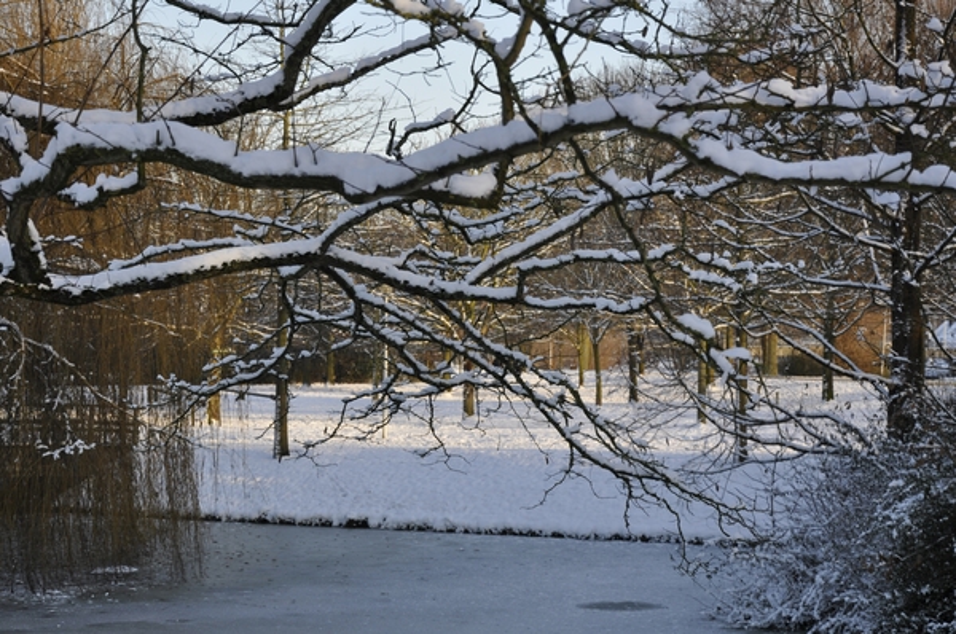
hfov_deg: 28.1
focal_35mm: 72
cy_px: 317
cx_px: 478
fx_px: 1909
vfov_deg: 18.9
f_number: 7.1
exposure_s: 1/200
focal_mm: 48
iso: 200
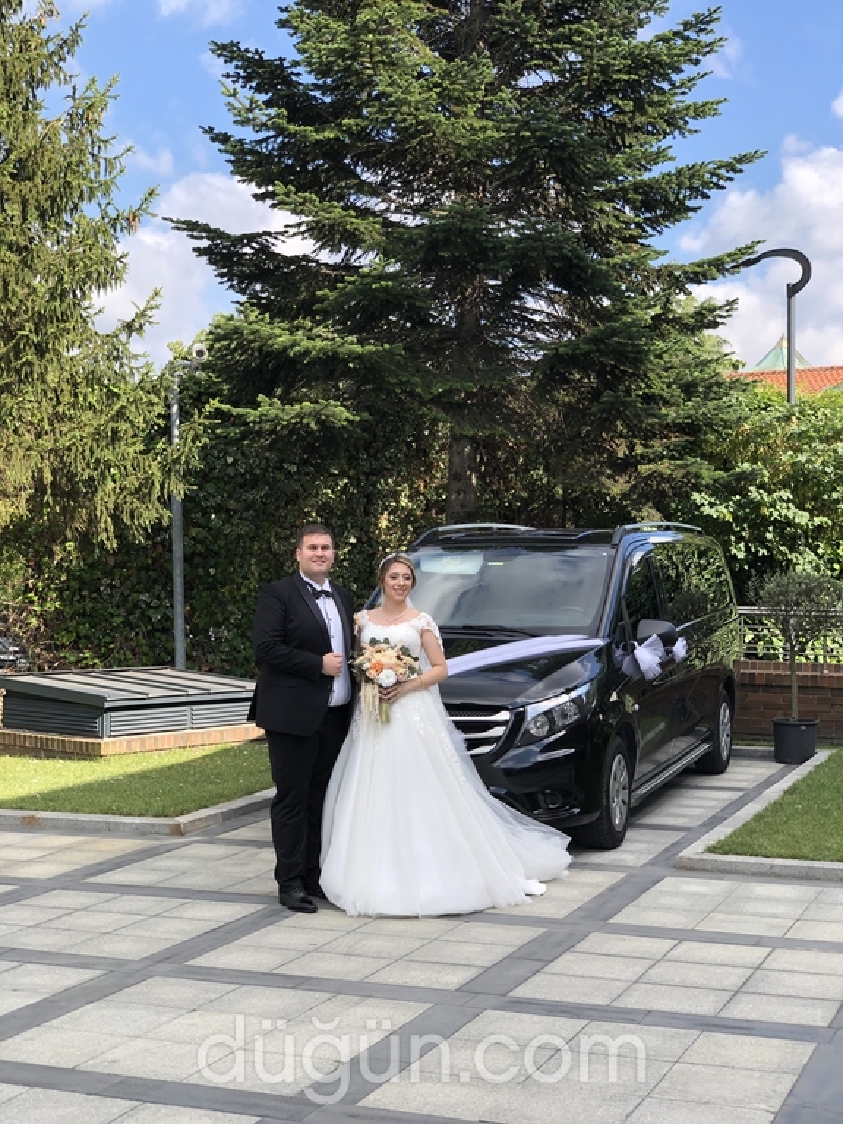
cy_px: 562
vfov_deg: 36.8
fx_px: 1688
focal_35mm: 52
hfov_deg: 28.0
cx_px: 422
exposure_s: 1/366
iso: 16
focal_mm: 6
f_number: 2.4
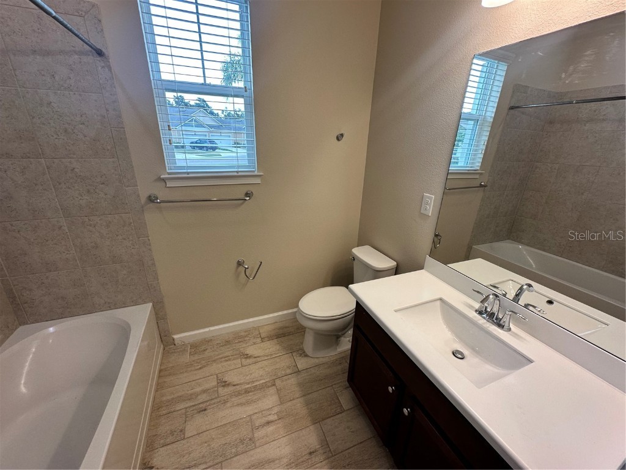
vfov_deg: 85.7
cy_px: 235
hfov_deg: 102.1
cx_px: 313
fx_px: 253
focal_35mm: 14
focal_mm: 2.22
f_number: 2.2
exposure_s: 1/120
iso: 125
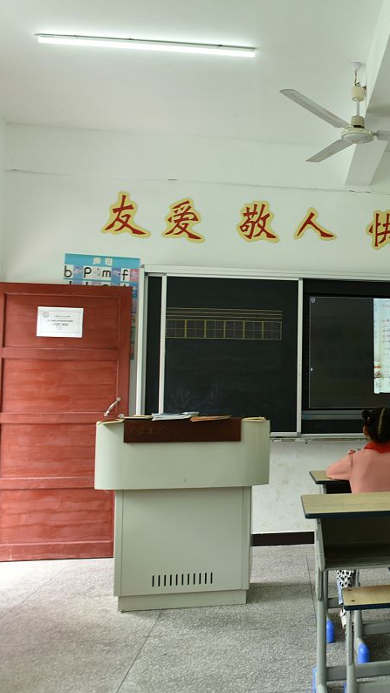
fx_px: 698
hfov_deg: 28.2
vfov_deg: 52.8
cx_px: 437
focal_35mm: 38
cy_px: 348
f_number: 5.6
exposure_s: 1/30
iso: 180
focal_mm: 24
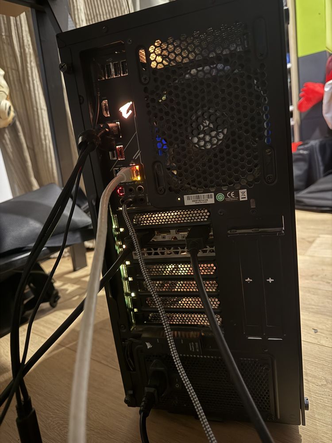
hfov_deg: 56.8
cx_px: 166
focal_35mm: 24
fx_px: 307
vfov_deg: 71.6
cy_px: 222
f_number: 1.78
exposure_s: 1/9
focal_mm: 6.76
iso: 2000
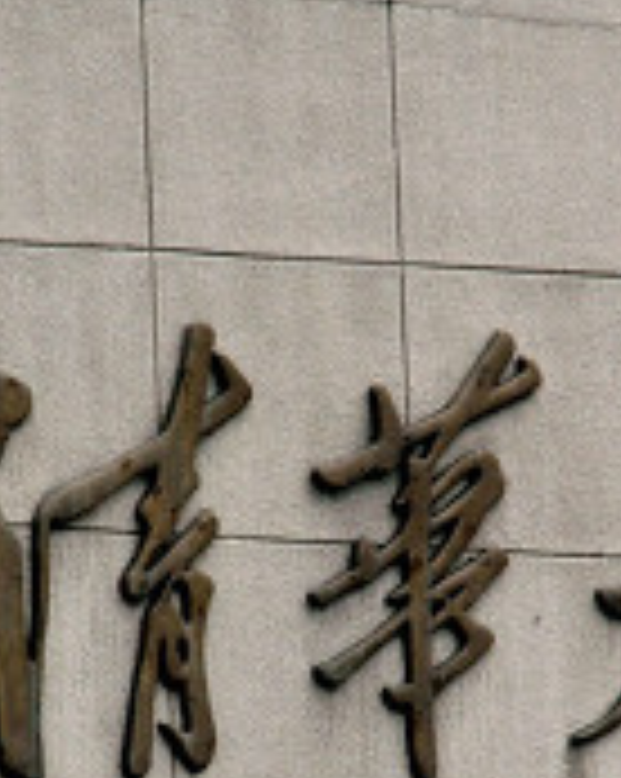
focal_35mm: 651
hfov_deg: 2.4
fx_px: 14976
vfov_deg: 3.0
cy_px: 580
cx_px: 392
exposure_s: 1/500
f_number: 8
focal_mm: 125
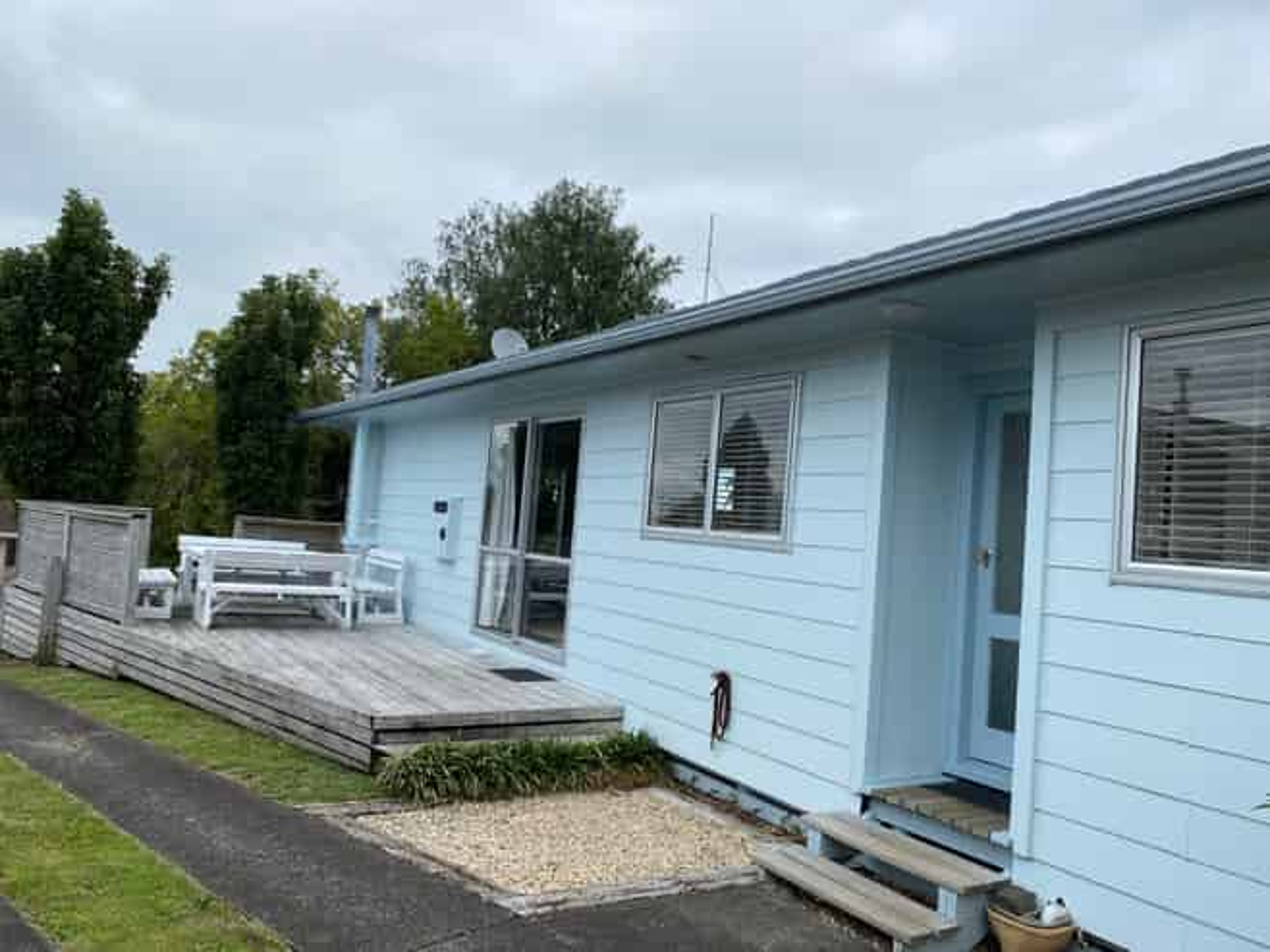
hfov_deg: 67.3
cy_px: 476
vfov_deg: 53.0
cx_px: 635
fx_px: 954
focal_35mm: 26
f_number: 1.8
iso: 32
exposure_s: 1/4274
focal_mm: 4.25
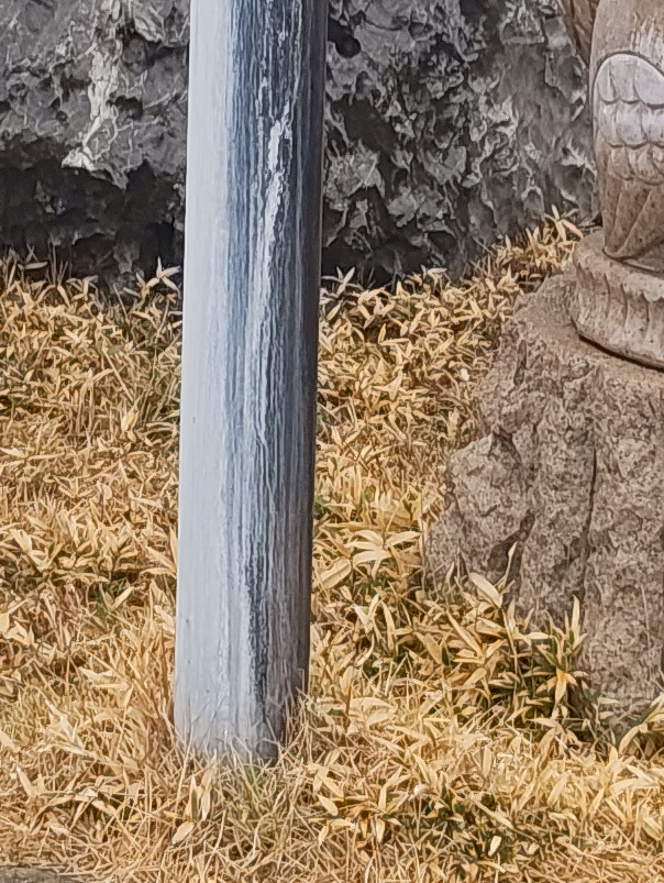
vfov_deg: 15.9
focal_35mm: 122
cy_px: 43
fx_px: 3114
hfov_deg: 12.2
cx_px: 312
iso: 50
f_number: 1.88
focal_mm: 5.56
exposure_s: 1/182
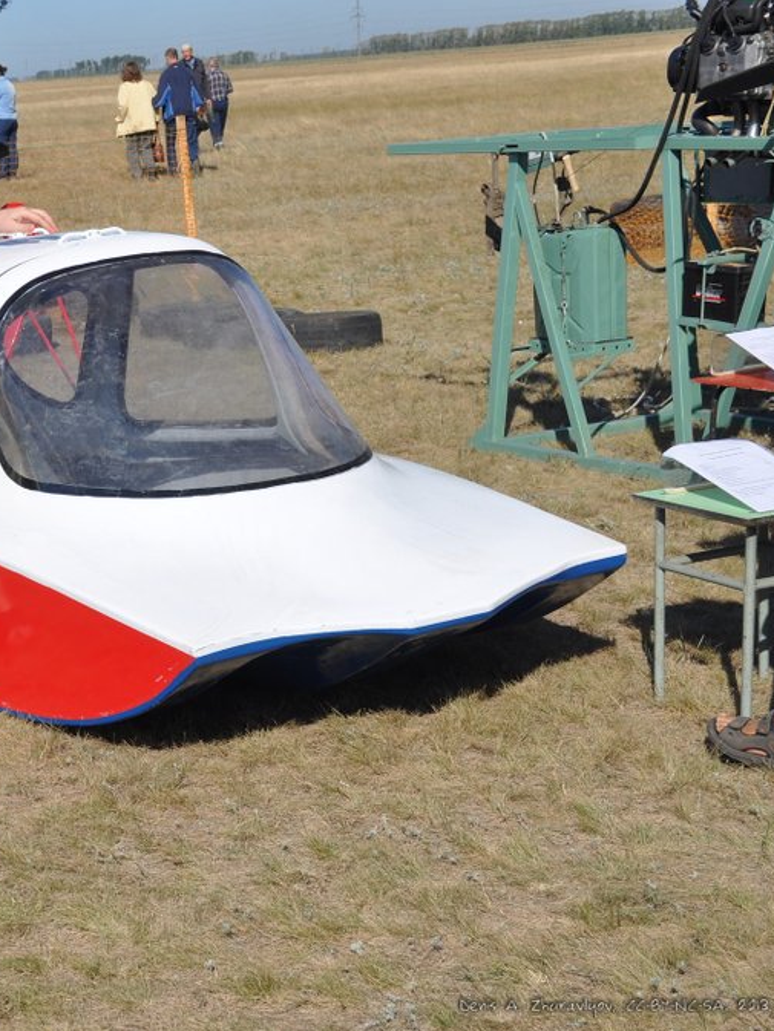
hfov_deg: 18.8
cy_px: 518
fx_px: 2287
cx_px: 51
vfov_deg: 25.4
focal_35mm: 77
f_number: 8
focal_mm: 35
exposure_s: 1/250
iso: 200
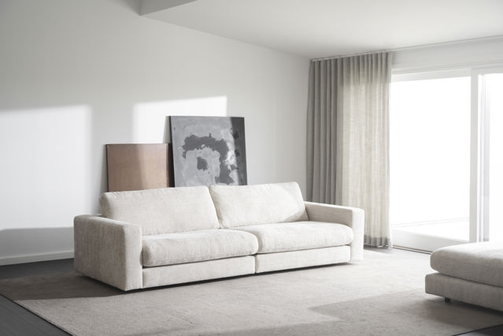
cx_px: 252
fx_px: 699
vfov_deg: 27.0
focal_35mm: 50
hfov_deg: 39.6
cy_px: 168
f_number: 4
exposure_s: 1/5
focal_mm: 50
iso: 80
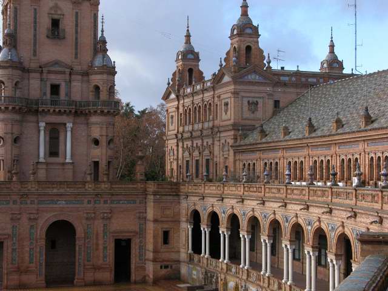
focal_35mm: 70
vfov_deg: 21.0
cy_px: 146
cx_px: 194
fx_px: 785
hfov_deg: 27.8
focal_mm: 17.8
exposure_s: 1/1000
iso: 200
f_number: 4.2
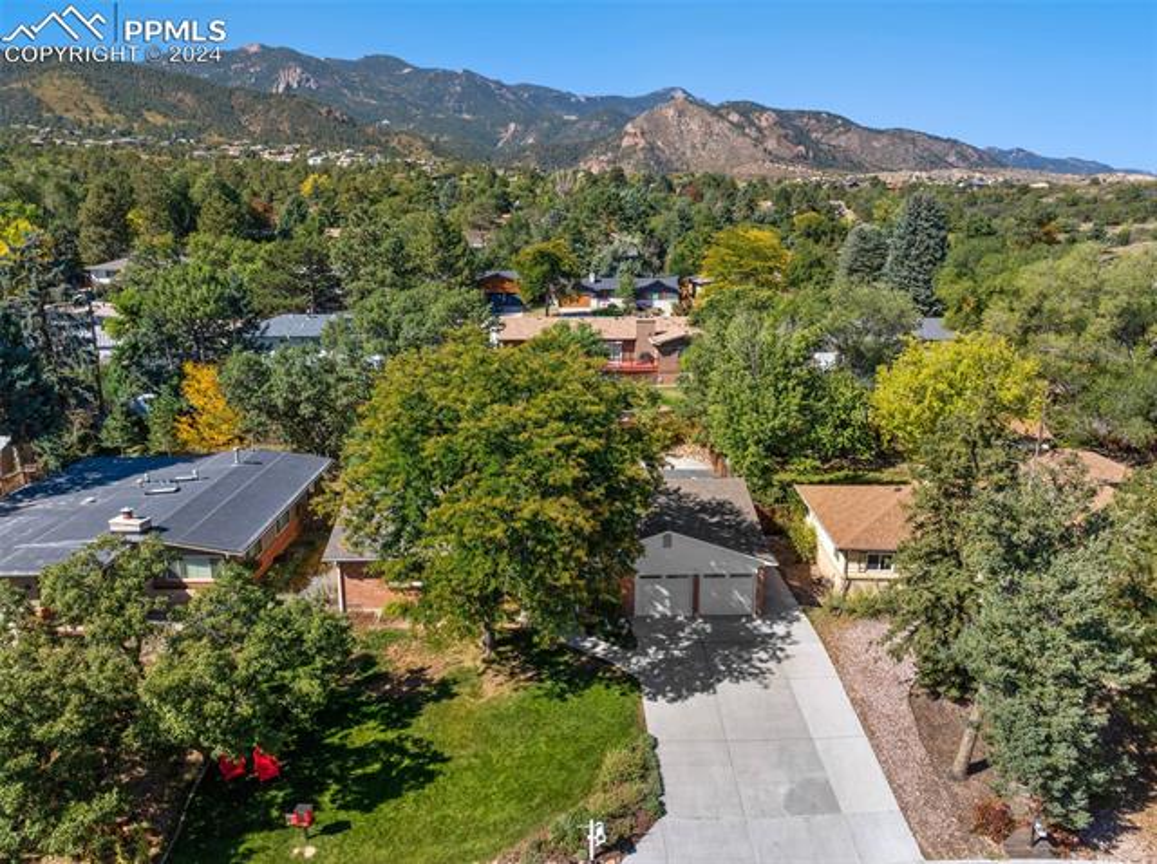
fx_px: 801
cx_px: 578
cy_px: 432
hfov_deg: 71.7
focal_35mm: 24
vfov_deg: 56.7
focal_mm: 12.29
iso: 110
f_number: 2.8
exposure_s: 1/1600
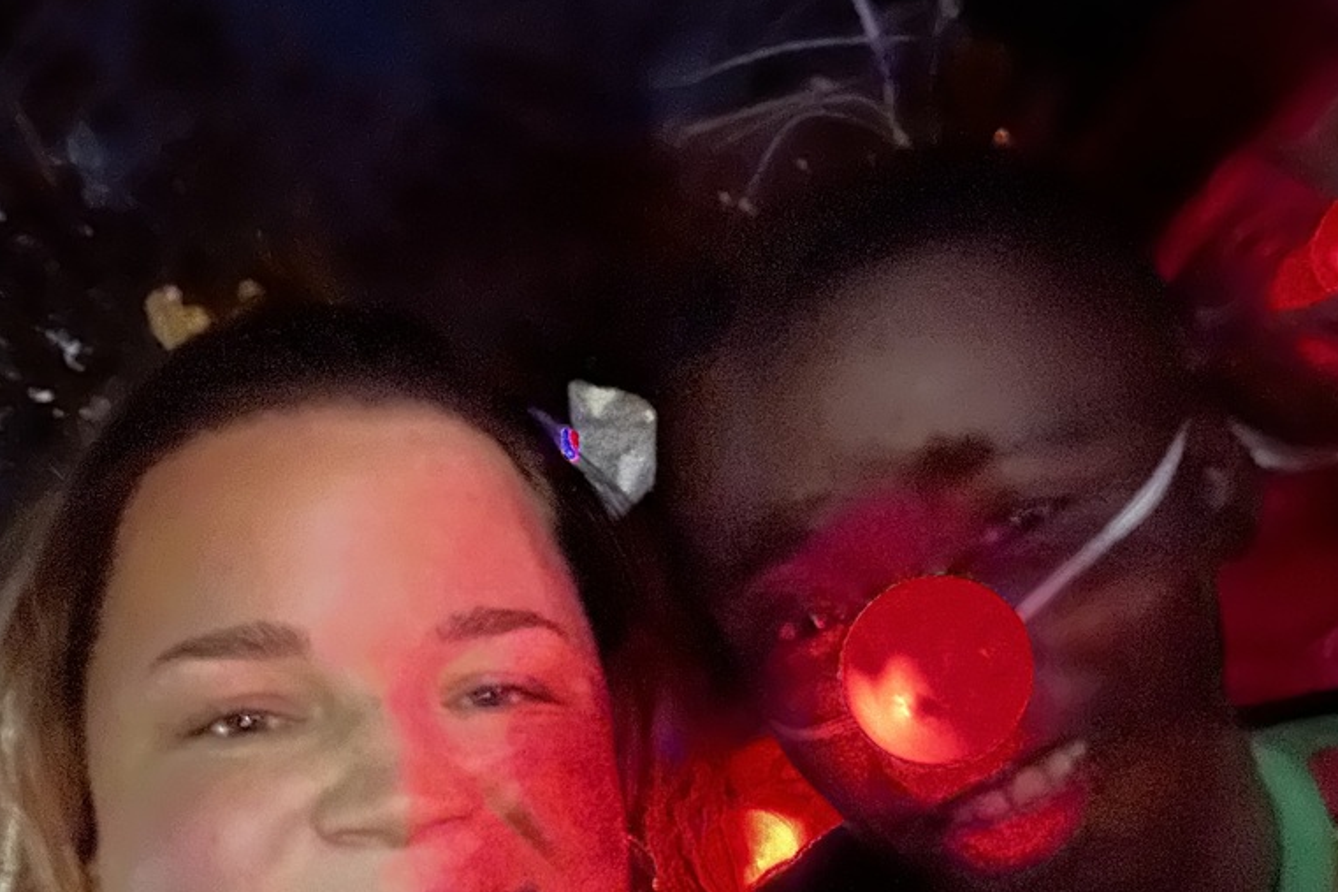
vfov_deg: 30.0
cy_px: 864
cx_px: 673
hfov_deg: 46.4
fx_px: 1561
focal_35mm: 42
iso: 2000
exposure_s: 1/8
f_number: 1.9
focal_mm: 2.69
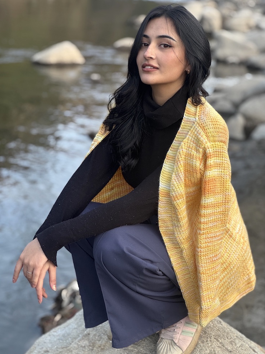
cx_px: 131
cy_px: 177
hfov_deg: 18.9
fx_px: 796
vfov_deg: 25.0
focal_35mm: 78
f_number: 2.8
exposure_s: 1/99
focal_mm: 9
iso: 80
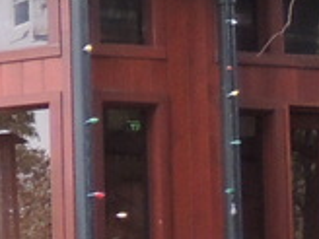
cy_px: 381
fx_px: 2368
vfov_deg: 5.7
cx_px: -893
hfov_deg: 6.4
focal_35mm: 257
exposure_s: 1/40
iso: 400
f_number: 3.2
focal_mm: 5.8
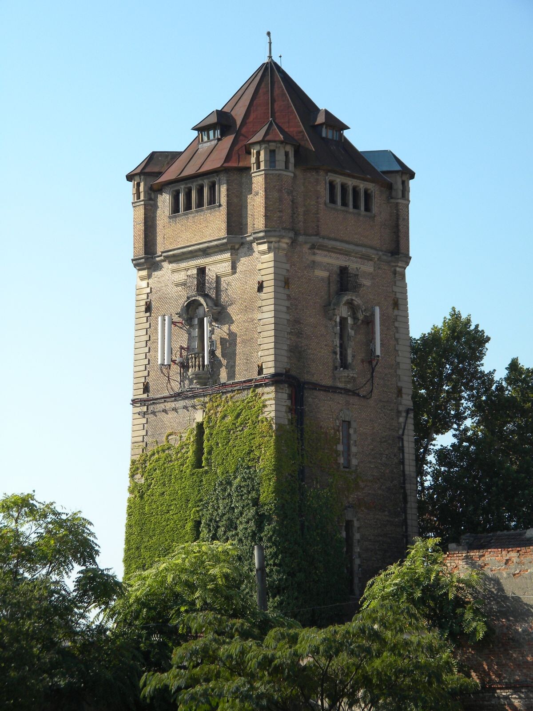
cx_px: 266
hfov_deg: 14.1
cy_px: 356
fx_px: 2156
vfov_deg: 18.7
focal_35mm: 105
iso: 110
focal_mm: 19
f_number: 4.7
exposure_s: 1/535
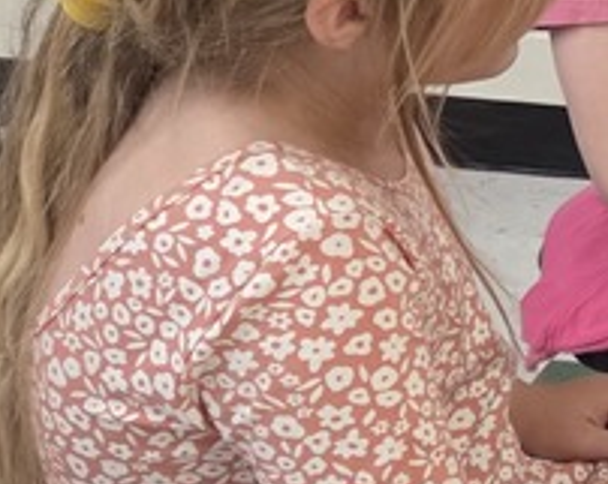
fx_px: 2048
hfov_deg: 13.5
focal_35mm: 114
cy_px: 69
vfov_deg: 13.4
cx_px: 1342
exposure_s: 1/120
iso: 640
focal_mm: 5.4
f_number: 1.8
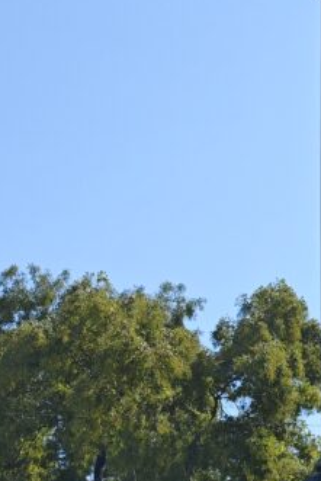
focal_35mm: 148
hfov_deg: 9.3
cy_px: 387
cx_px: 275
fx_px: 1977
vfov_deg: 13.8
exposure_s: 1/1244
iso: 51
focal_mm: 8.72
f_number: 2
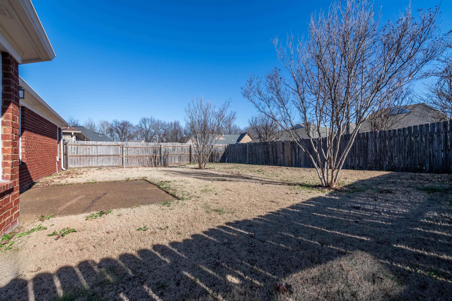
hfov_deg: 100.4
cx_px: 226
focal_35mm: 15
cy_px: 150
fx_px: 188
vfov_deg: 77.3
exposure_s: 1/3200
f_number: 11
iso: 400
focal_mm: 15
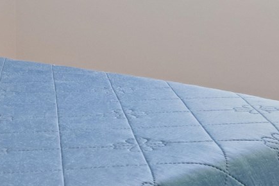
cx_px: 65
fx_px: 876
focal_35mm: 113
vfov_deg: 11.8
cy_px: -51
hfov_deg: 18.0
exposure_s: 1/45
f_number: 8
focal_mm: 16
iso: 800
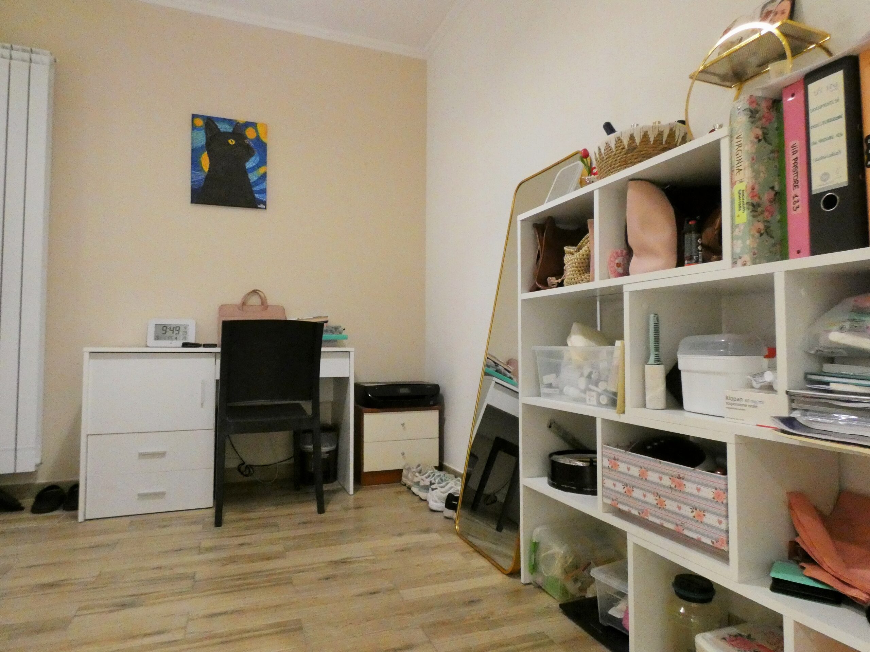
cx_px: 435
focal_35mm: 20
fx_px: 503
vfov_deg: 66.0
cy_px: 326
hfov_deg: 81.7
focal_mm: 3.6
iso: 1000
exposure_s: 1/60
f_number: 2.8
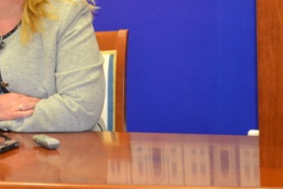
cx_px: -57
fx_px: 1583
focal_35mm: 201
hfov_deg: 10.1
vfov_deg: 6.8
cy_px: -4
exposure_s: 1/60
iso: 2000
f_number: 5.6
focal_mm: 55
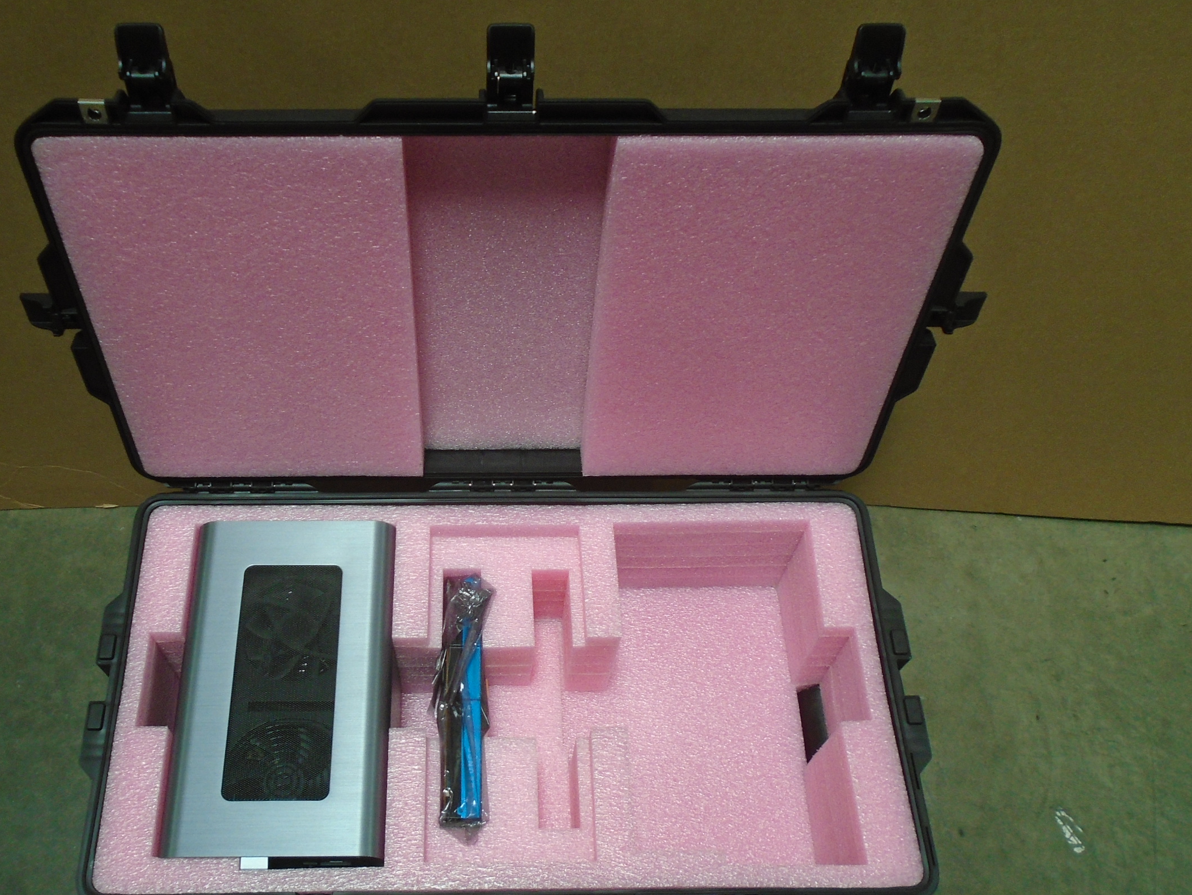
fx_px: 1102
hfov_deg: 56.5
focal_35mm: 32
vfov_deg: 43.9
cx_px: 496
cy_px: 542
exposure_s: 1/50
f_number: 3.2
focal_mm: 4.6
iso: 160
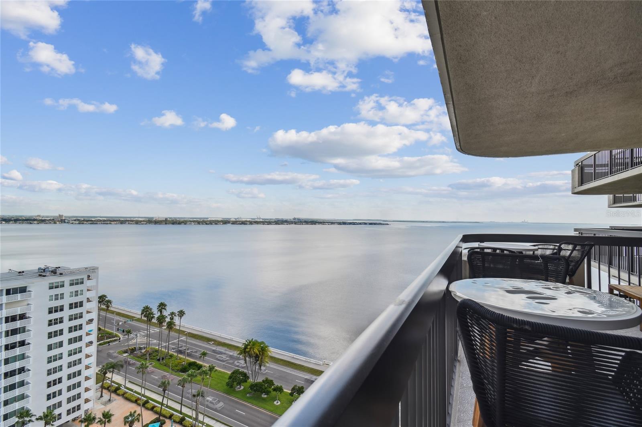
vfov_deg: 77.3
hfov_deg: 100.4
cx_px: 321
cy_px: 214
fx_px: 267
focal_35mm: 15
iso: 100
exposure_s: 1/125
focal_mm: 10
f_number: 7.1
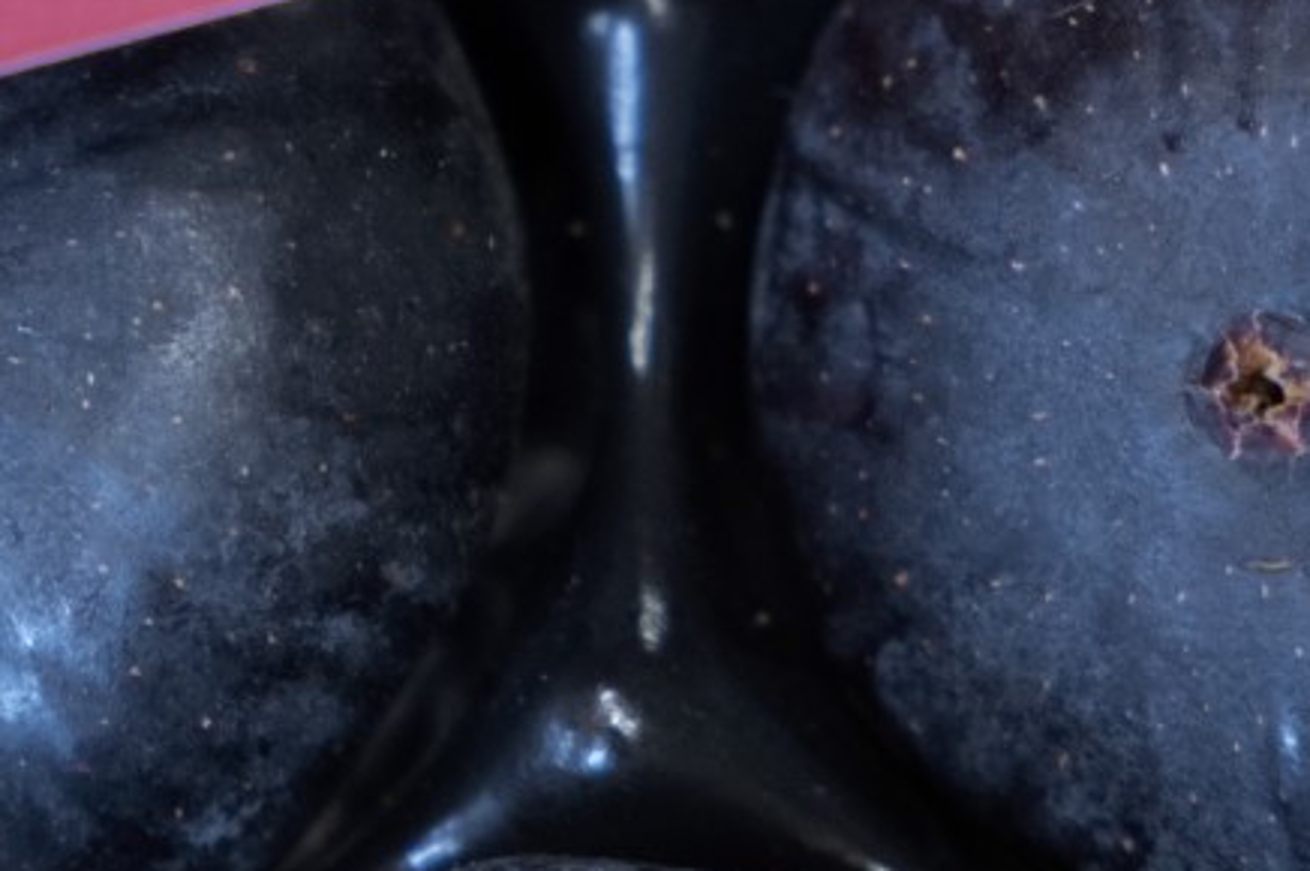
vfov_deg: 4.3
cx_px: -30
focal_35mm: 321
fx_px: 11672
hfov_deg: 6.4
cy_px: -185
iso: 400
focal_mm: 70
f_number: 2.8
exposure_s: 1/125
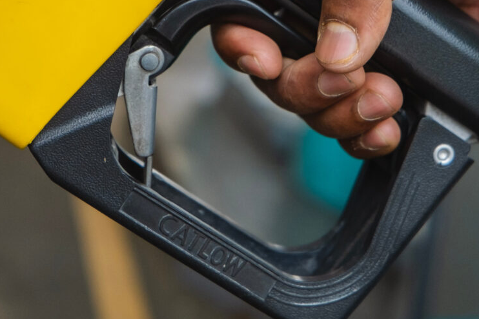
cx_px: 210
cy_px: -93
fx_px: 918
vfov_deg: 18.4
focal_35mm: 69
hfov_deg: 29.2
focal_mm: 13
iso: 250
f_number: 1.4
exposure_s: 1/3200
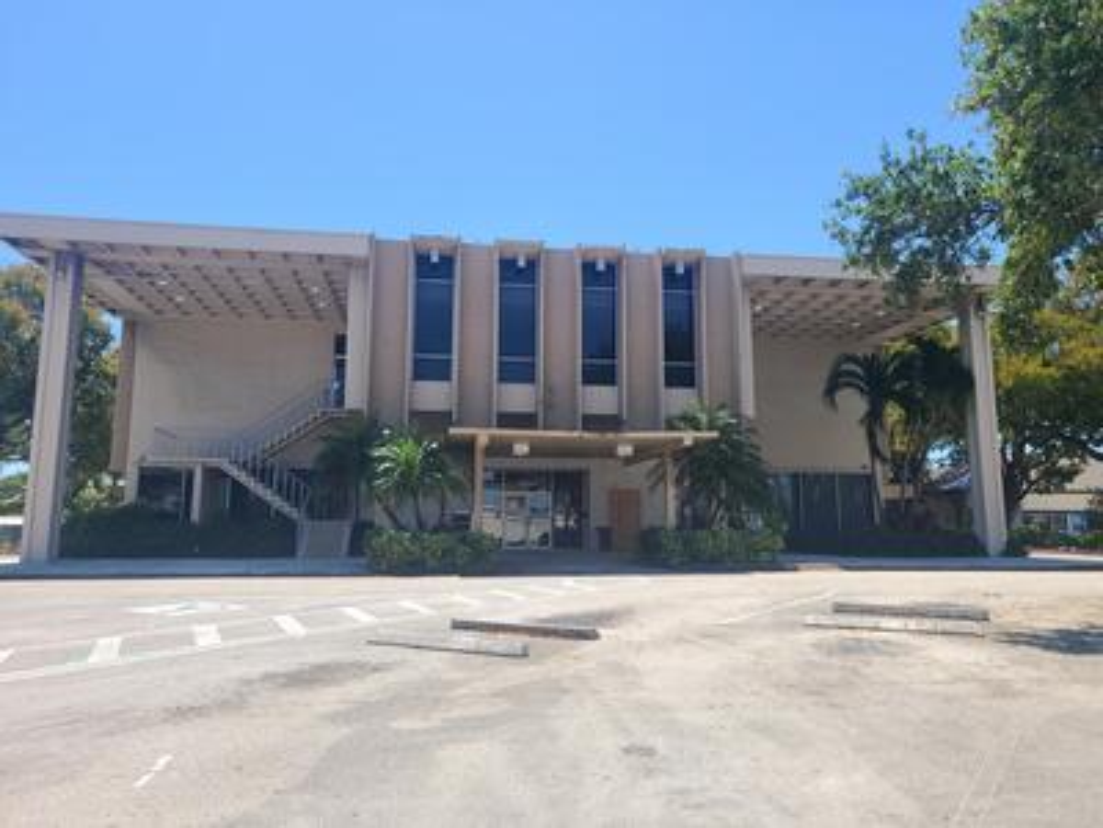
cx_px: 552
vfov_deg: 53.1
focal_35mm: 26
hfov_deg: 67.3
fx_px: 828
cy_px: 414
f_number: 1.8
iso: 40
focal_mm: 5.4
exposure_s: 1/1402
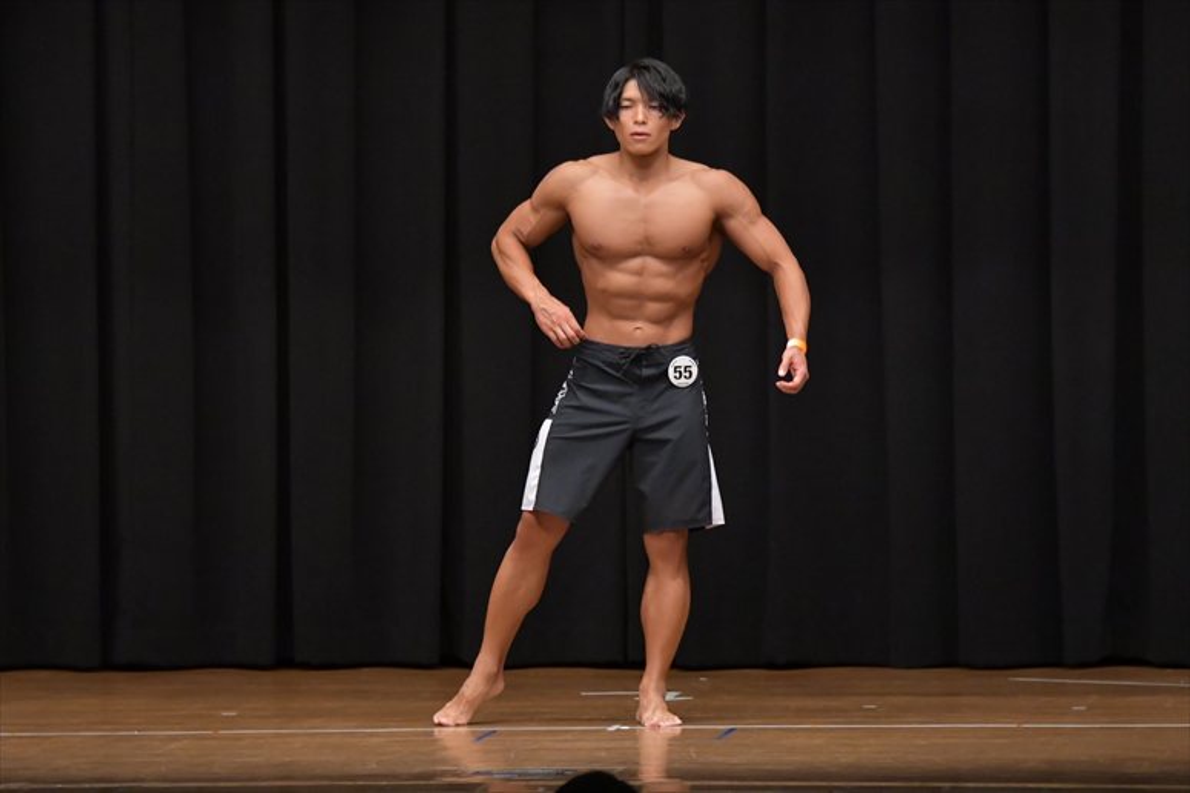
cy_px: 396
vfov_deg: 5.7
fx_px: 7930
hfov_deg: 8.6
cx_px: 595
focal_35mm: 240
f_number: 5.6
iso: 6400
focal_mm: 160
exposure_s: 1/400
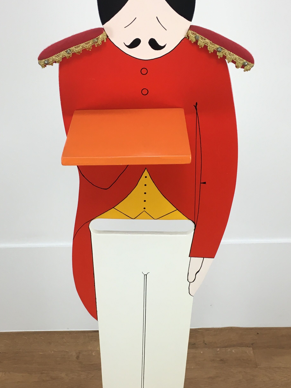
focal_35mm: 48
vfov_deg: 39.6
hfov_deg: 30.3
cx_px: 138
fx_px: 538
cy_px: 223
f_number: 2.2
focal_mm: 4.15
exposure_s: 1/33
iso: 32
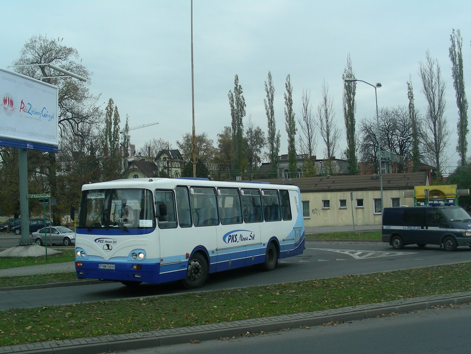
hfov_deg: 42.9
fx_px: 599
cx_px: 236
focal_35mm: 44
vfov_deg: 32.9
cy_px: 177
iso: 50
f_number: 4
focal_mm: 7.4
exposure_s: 1/204
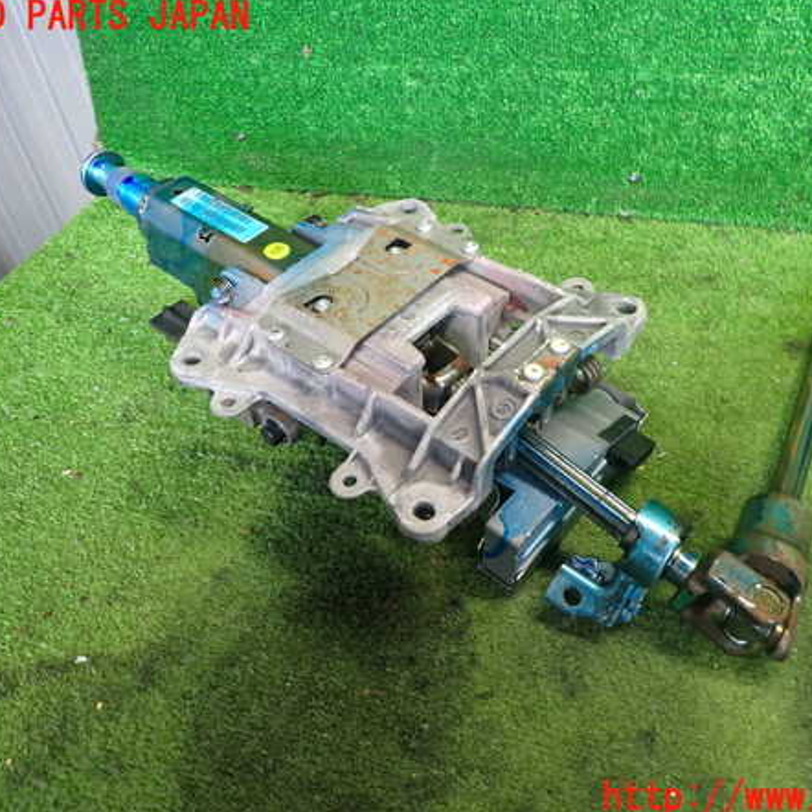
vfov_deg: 54.0
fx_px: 796
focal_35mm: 30
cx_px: 467
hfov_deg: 53.8
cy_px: 408
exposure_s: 1/30
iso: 320
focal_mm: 4.5
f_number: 2
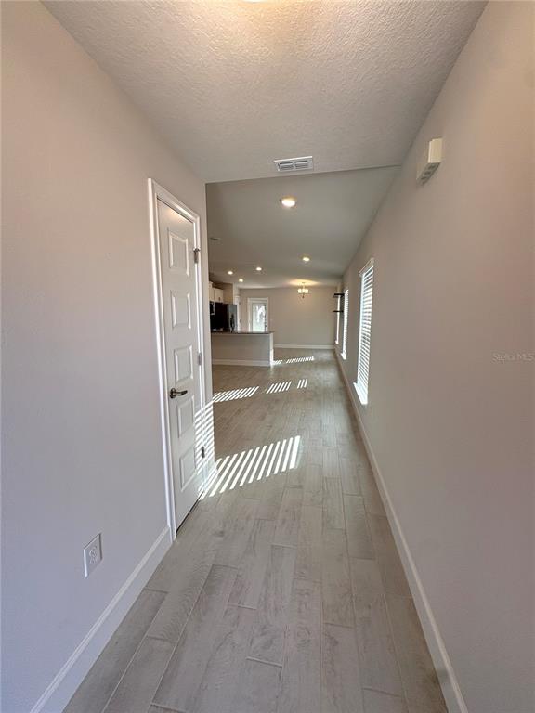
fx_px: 288
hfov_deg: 85.7
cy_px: 356
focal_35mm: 14
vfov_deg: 102.1
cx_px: 268
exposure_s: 1/99
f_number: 2.2
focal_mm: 2.22
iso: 64
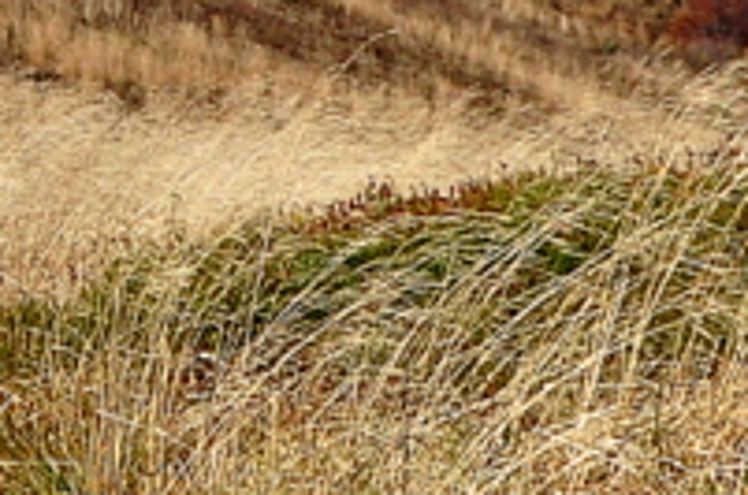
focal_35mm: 341
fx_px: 7068
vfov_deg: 3.9
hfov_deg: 5.8
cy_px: -850
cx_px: -971
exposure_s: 1/500
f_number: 11
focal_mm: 38
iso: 400
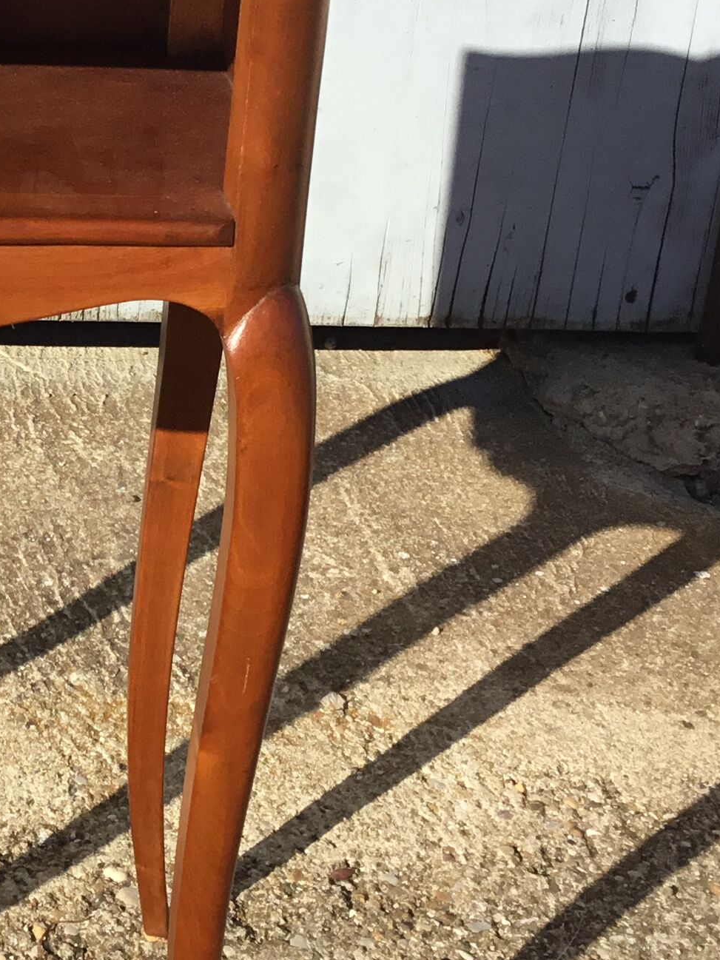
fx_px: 2163
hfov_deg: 18.1
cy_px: 359
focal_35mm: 78
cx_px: -107
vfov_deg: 24.9
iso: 25
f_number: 2.4
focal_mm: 3.3
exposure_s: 1/1942
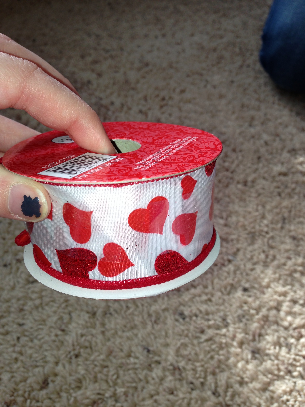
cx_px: 152
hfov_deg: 42.9
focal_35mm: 33
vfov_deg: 55.4
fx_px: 388
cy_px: 204
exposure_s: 1/127
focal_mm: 4.13
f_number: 2.4
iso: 50
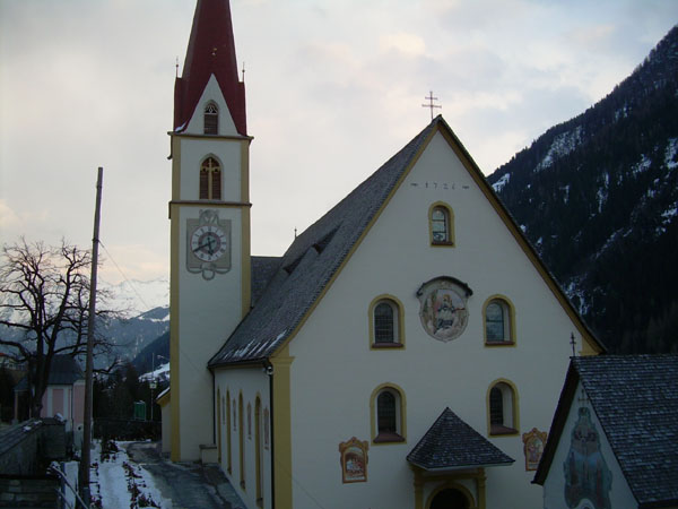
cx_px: 339
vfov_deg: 37.7
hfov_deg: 49.0
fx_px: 744
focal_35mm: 38
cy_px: 254
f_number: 2.8
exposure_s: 1/125
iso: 50
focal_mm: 6.3
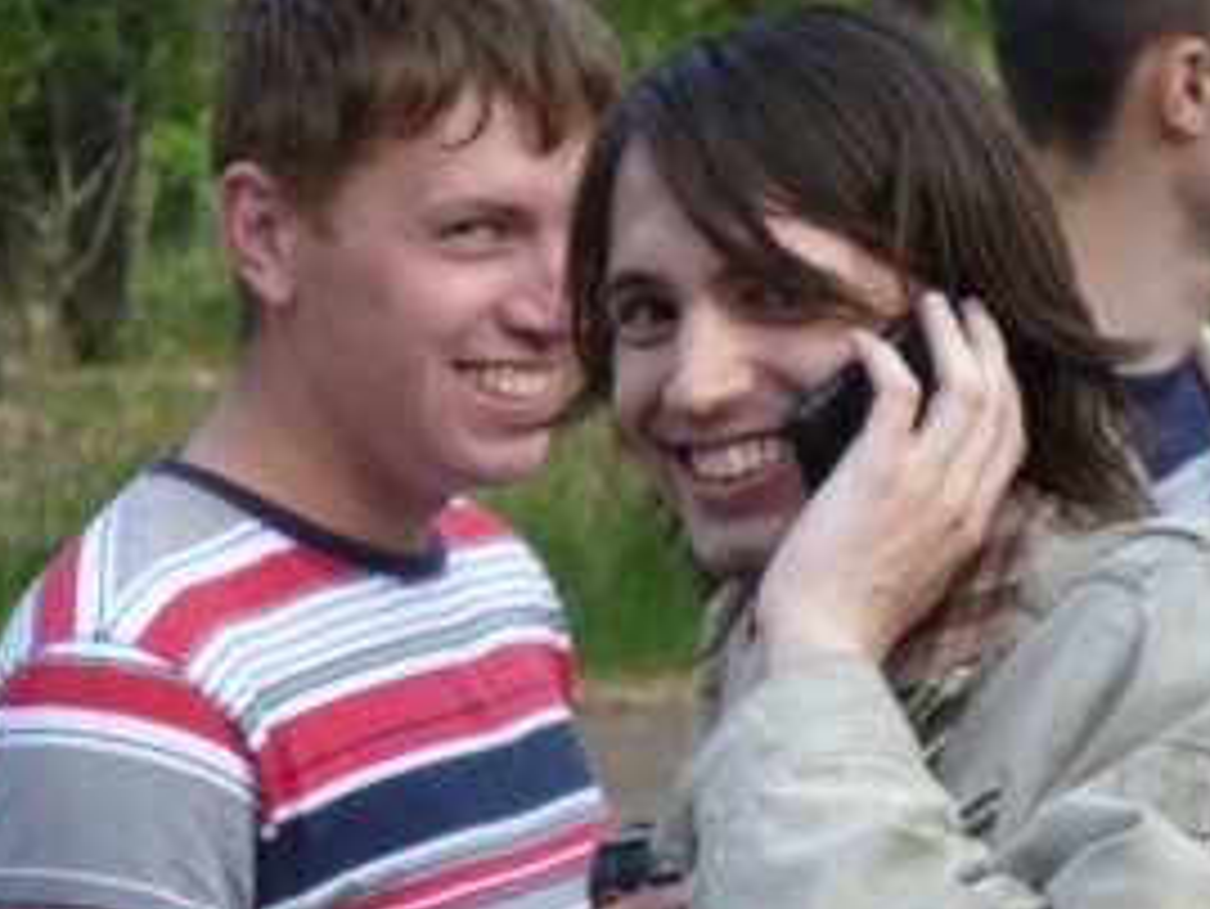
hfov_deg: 5.9
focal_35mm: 333
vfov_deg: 4.5
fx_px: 11645
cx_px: 837
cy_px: 356
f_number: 5.9
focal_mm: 36
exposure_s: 1/125
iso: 250
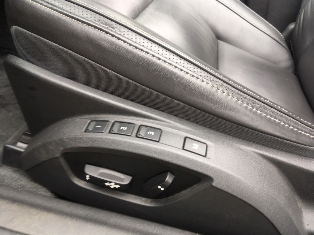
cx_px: 157
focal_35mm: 29
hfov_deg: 61.7
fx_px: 263
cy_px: 118
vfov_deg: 48.2
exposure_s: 1/60
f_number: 2.2
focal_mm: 4.15
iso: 25
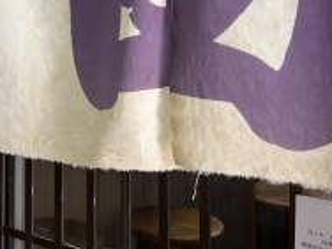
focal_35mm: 69
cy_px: -36
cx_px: -55
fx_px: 662
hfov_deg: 25.6
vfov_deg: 20.2
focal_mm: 5.1
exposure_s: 1/100
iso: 64
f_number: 1.6
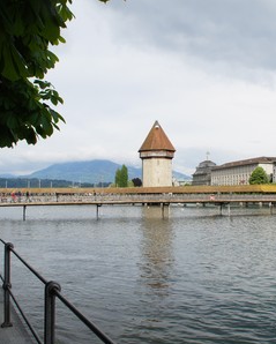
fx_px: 398
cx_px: 185
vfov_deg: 46.8
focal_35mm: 39
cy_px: 175
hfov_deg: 37.8
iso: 100
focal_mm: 18
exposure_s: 1/80
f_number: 11
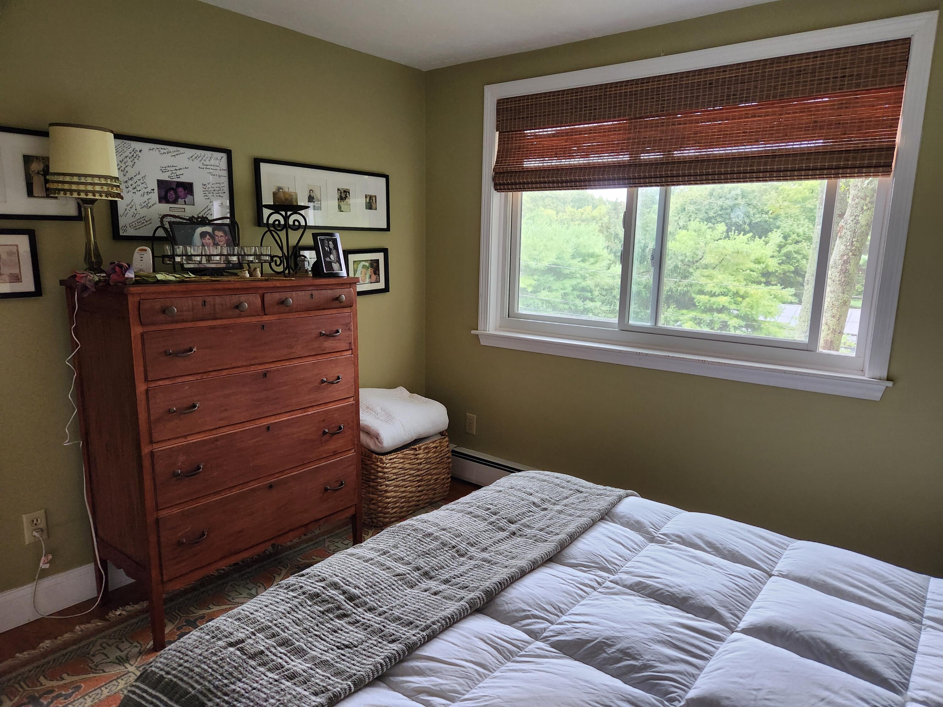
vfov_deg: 58.9
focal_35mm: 23
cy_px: 354
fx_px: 627
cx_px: 472
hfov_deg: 73.9
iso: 400
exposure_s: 1/120
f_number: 1.8
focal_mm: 5.4
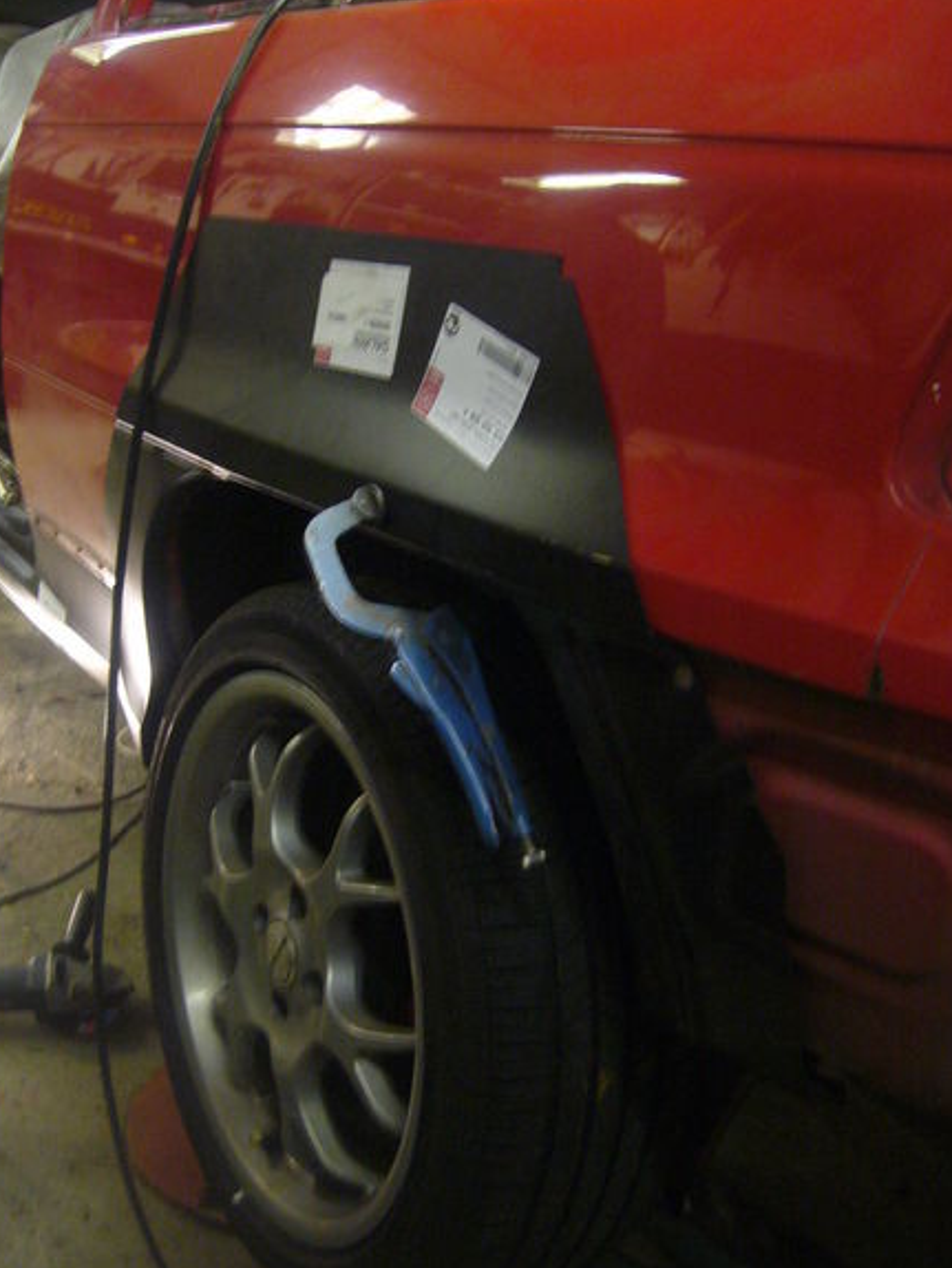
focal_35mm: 39
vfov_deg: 47.8
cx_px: 429
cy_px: 691
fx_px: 1429
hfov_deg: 36.8
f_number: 2.8
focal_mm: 5.8
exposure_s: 1/8
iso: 200
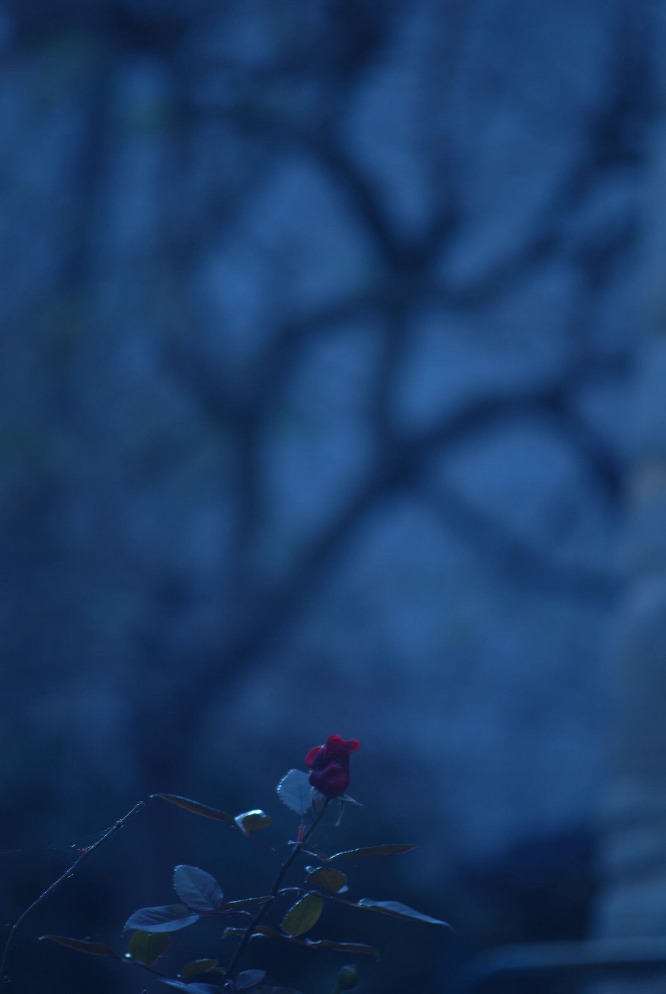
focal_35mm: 300
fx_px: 8299
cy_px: 497
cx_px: 333
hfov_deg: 4.6
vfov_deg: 6.9
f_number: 4
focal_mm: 200
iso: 100
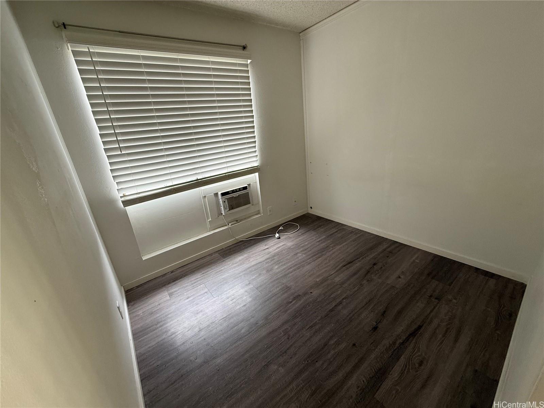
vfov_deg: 85.7
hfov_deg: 102.1
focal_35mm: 14
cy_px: 204
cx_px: 272
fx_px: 220
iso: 250
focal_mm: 2.22
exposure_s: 1/60
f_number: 2.2
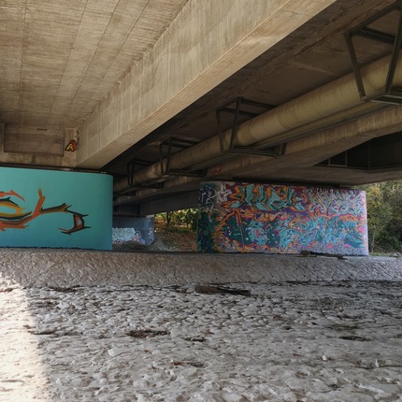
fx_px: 460
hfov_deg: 46.8
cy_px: 201
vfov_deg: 47.2
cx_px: 148
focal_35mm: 35
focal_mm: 4.15
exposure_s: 1/126
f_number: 2.2
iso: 25
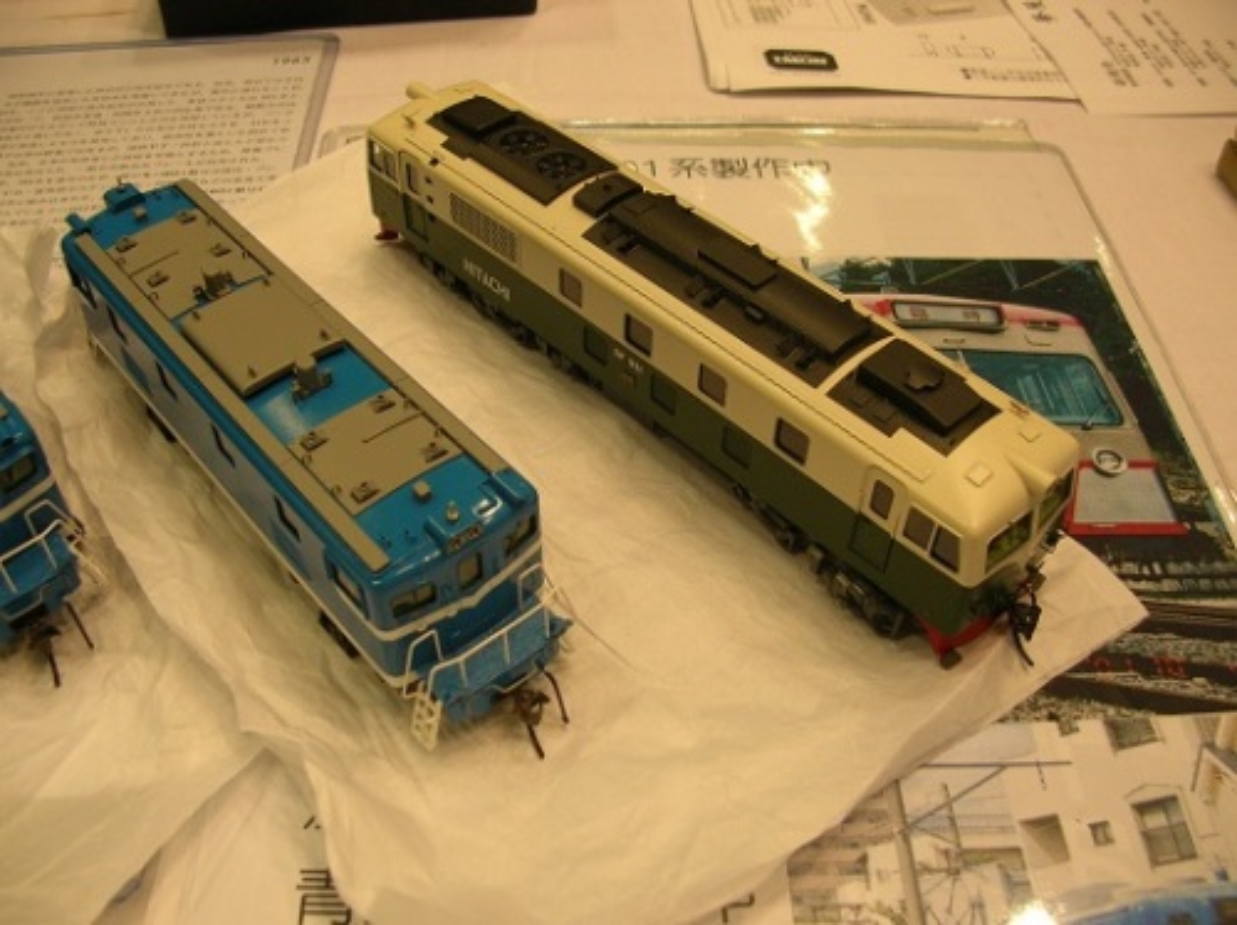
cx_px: 618
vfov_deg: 40.6
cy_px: 462
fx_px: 1250
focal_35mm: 35
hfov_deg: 52.7
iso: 50
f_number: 2.8
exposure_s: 1/36.6
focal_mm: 5.8
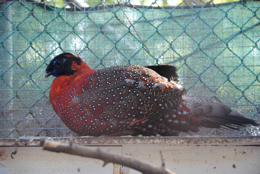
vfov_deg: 11.5
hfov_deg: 17.0
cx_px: 130
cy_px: 87
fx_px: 868
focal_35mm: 120
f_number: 4.5
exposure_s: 1/30
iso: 400
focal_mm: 80
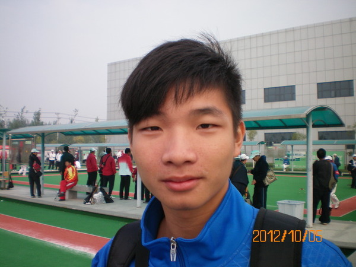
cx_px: 178
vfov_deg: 37.7
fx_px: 391
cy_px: 134
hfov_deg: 49.0
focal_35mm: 38
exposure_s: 1/250
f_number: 3.1
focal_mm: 6.3
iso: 64
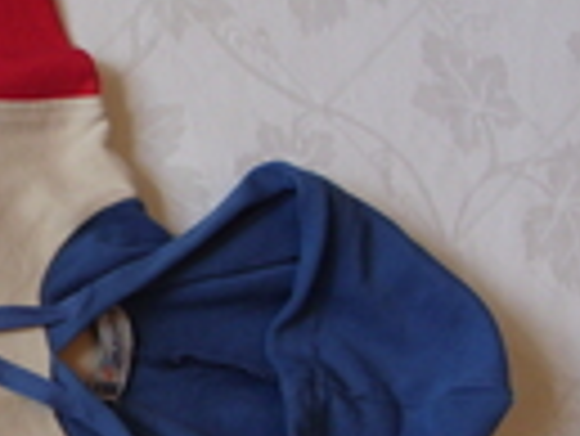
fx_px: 2231
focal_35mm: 133
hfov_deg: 14.2
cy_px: 391
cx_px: -171
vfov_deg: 11.1
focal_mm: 6.3
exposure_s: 1/30
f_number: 2.8
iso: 100
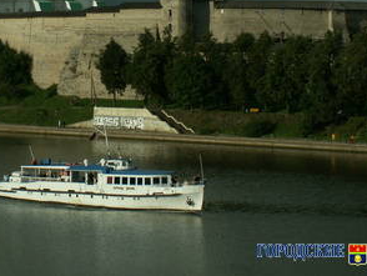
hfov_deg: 13.8
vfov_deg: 10.4
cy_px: 21
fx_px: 1507
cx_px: 89
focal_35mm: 142
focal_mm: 12.62
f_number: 5.6
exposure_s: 1/640
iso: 50
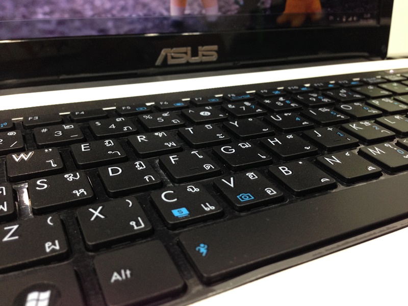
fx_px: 389
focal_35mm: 33
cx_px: 204
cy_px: 153
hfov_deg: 55.4
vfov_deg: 42.9
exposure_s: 1/20
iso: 100
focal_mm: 4.12
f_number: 2.4
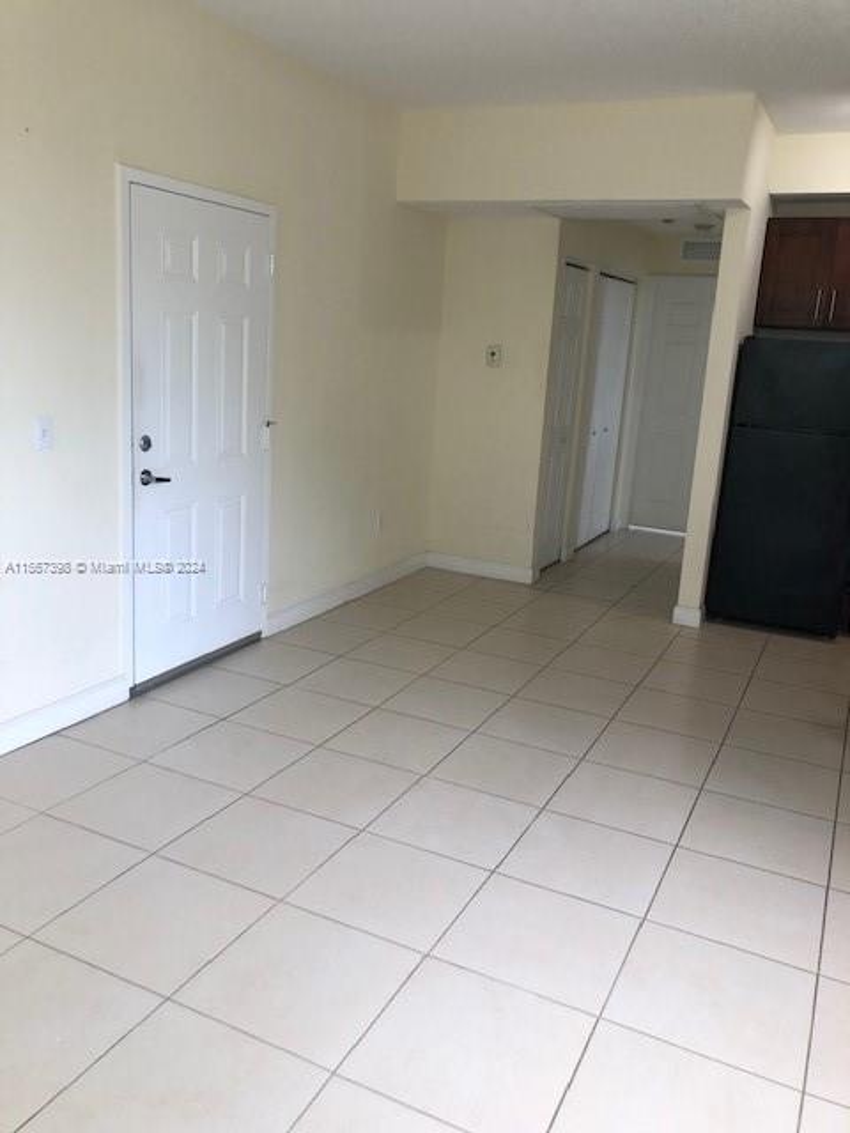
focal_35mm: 28
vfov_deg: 63.4
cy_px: 566
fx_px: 917
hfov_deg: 49.7
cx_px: 425
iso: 25
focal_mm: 3.99
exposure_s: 1/40
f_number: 1.8
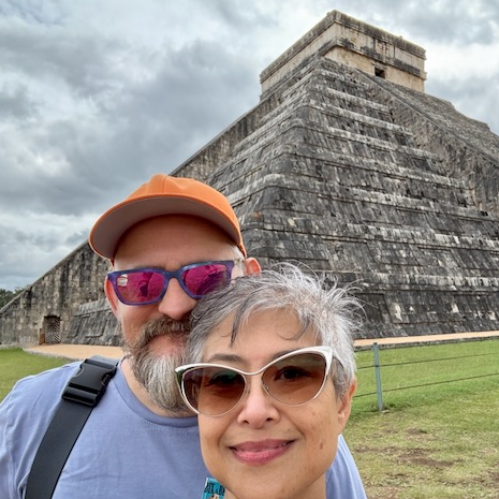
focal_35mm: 28
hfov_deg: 56.3
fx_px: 457
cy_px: 244
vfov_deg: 57.3
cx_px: 324
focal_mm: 2.69
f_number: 1.9
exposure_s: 1/552
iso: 40
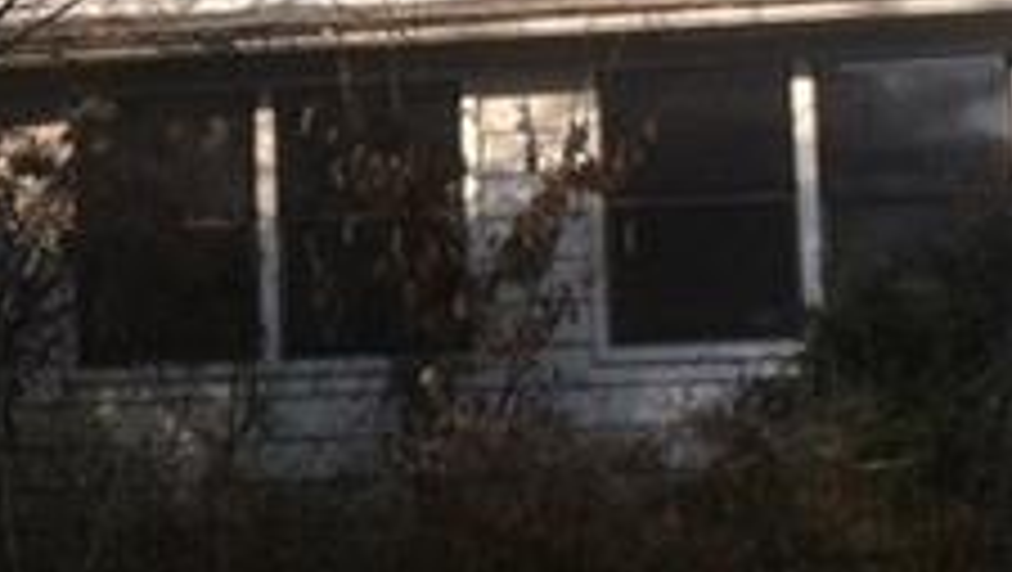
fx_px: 4646
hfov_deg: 12.2
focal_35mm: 173
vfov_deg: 7.0
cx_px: -130
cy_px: 63
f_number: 2.8
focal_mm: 3.85
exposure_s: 1/714
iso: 80
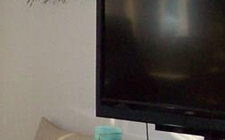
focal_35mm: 156
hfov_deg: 12.6
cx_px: -130
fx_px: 956
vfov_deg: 8.4
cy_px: 138
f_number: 2.7
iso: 140
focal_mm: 6
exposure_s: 1/64
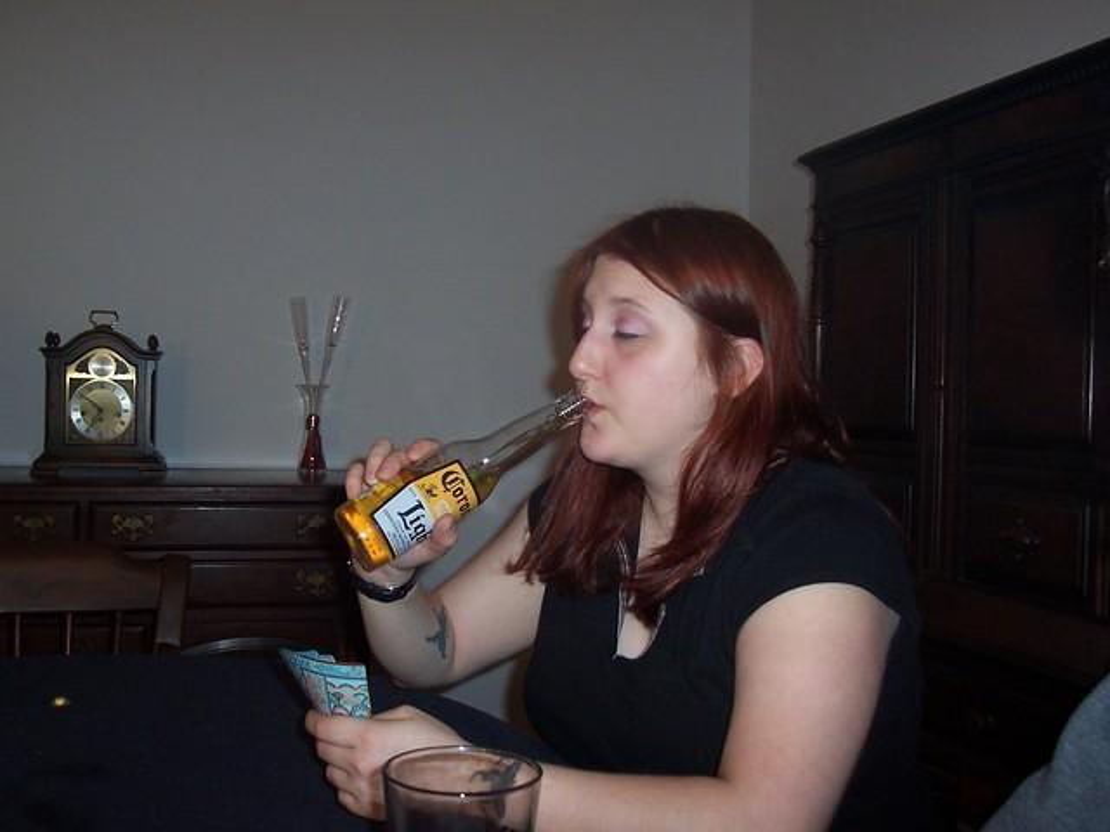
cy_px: 416
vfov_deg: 38.7
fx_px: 1186
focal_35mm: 37
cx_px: 555
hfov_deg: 50.1
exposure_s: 1/60
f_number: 2.8
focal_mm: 5.6
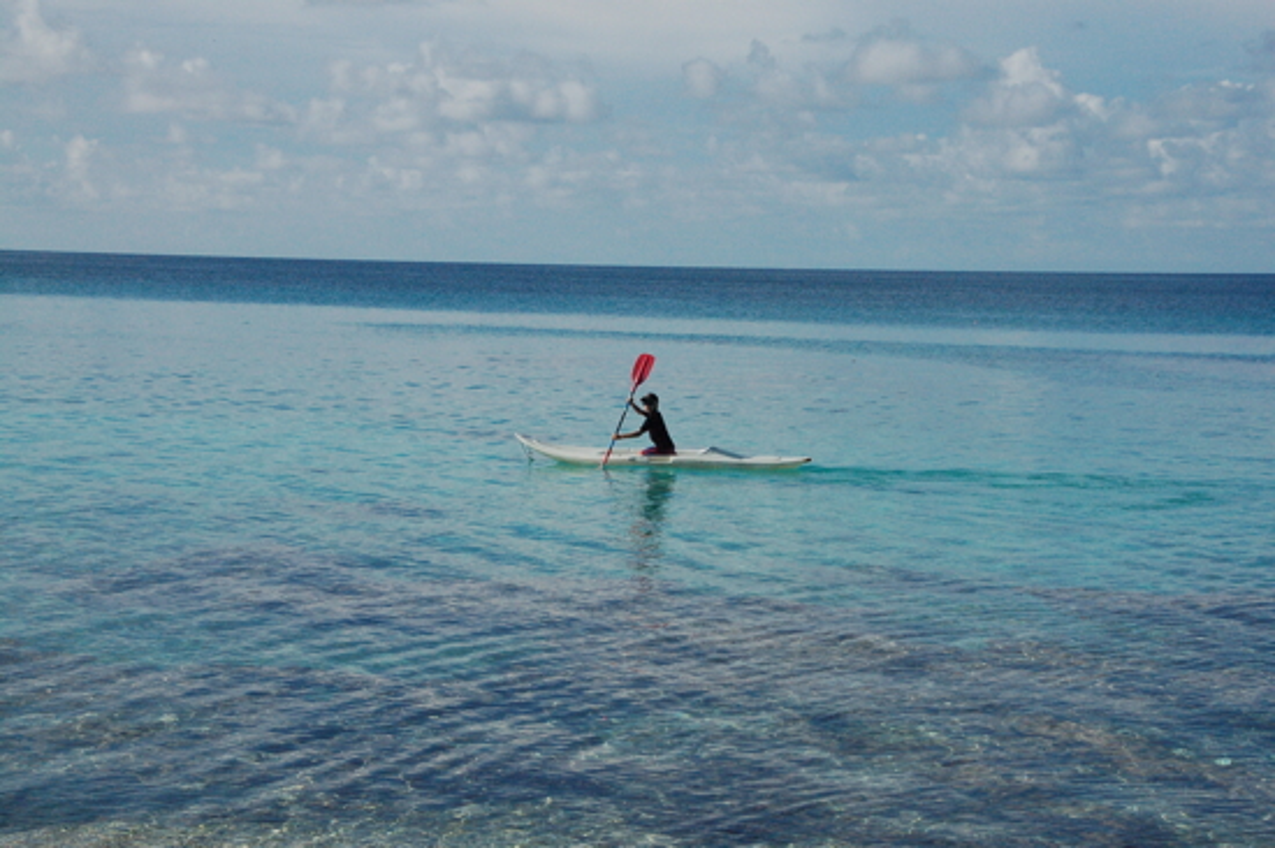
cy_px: 424
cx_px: 638
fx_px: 2655
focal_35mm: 75
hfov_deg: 27.0
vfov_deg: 18.2
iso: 1600
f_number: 18
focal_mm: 50
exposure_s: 1/1250
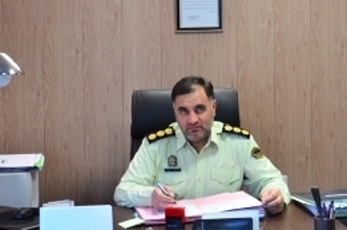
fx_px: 731
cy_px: 52
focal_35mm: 76
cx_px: 227
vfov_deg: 17.7
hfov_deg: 26.6
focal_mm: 25
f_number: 4
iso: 1000
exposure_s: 1/60
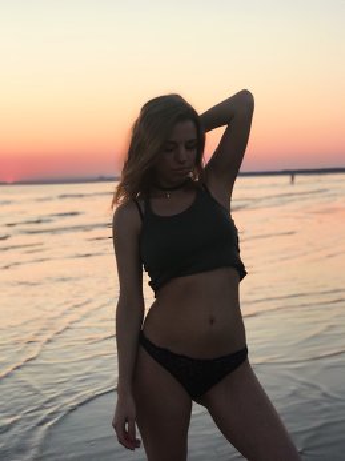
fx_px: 758
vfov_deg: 33.8
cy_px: 230
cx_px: 172
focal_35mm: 57
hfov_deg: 25.6
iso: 20
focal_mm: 6.6
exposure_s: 1/100
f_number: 2.8
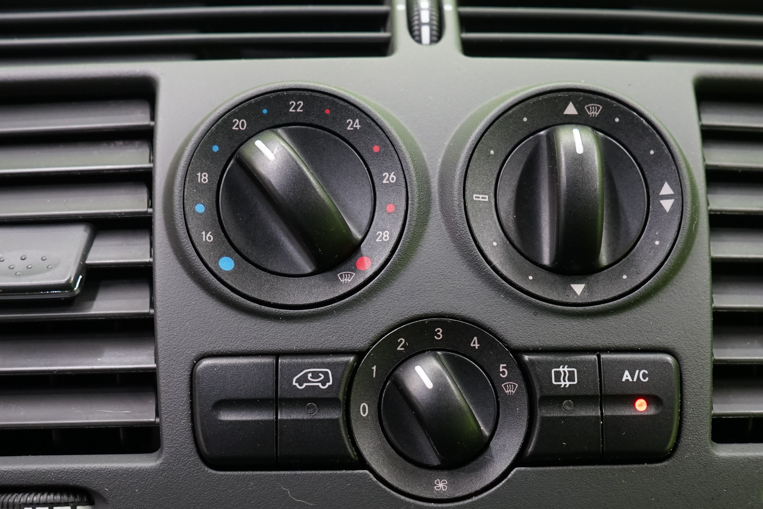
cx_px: 422
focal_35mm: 52
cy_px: 359
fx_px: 1102
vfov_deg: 25.8
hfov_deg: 38.1
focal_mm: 31
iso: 1250
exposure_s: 1/20
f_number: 5.6
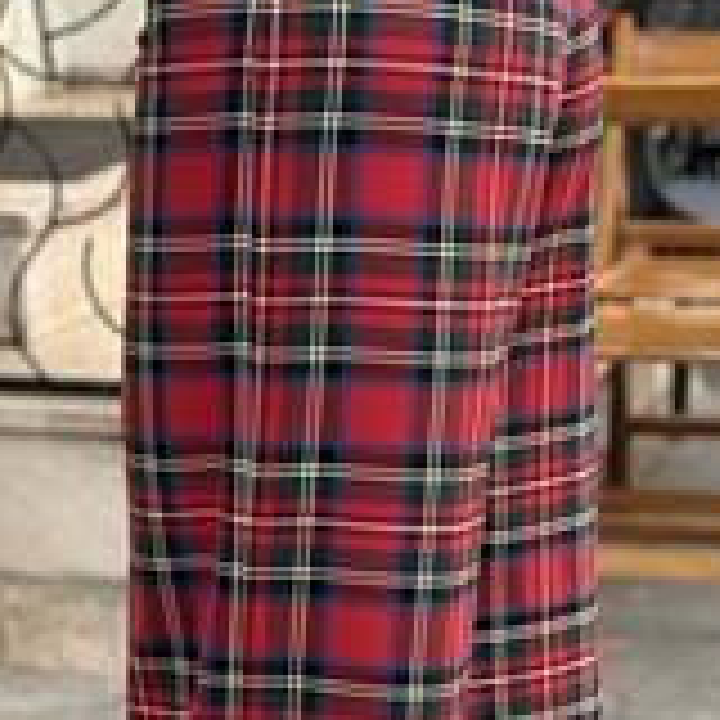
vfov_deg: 15.2
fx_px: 2683
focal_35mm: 114
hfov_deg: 15.3
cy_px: 614
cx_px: 428
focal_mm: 6.86
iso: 125
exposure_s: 1/128
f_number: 1.78
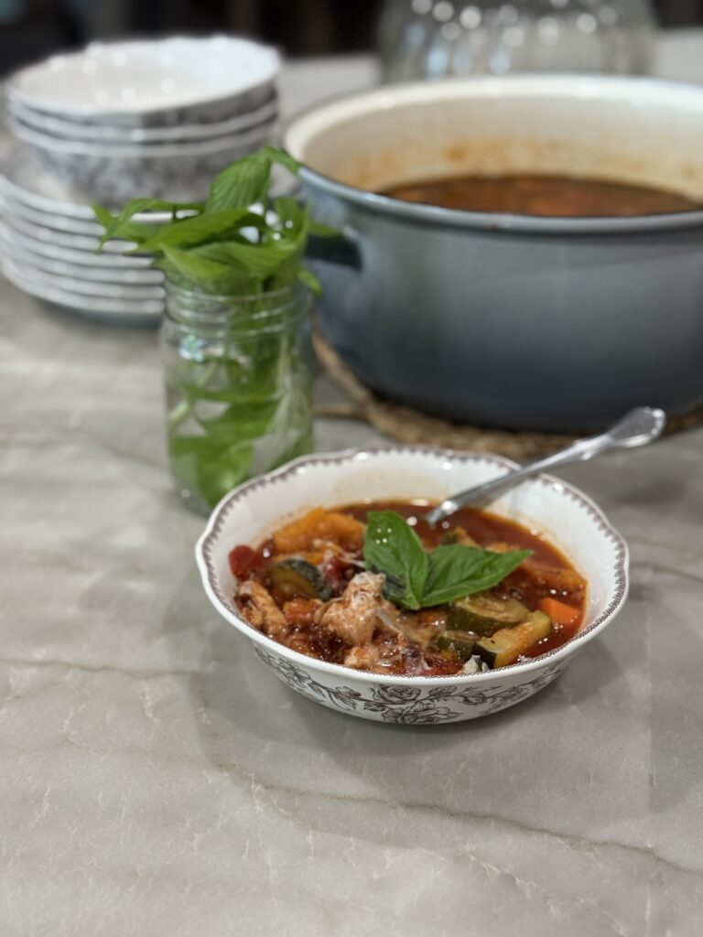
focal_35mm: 48
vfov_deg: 39.7
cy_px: 468
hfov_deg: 30.3
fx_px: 1300
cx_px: 352
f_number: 1.78
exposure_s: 1/40
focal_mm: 6.76
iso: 250
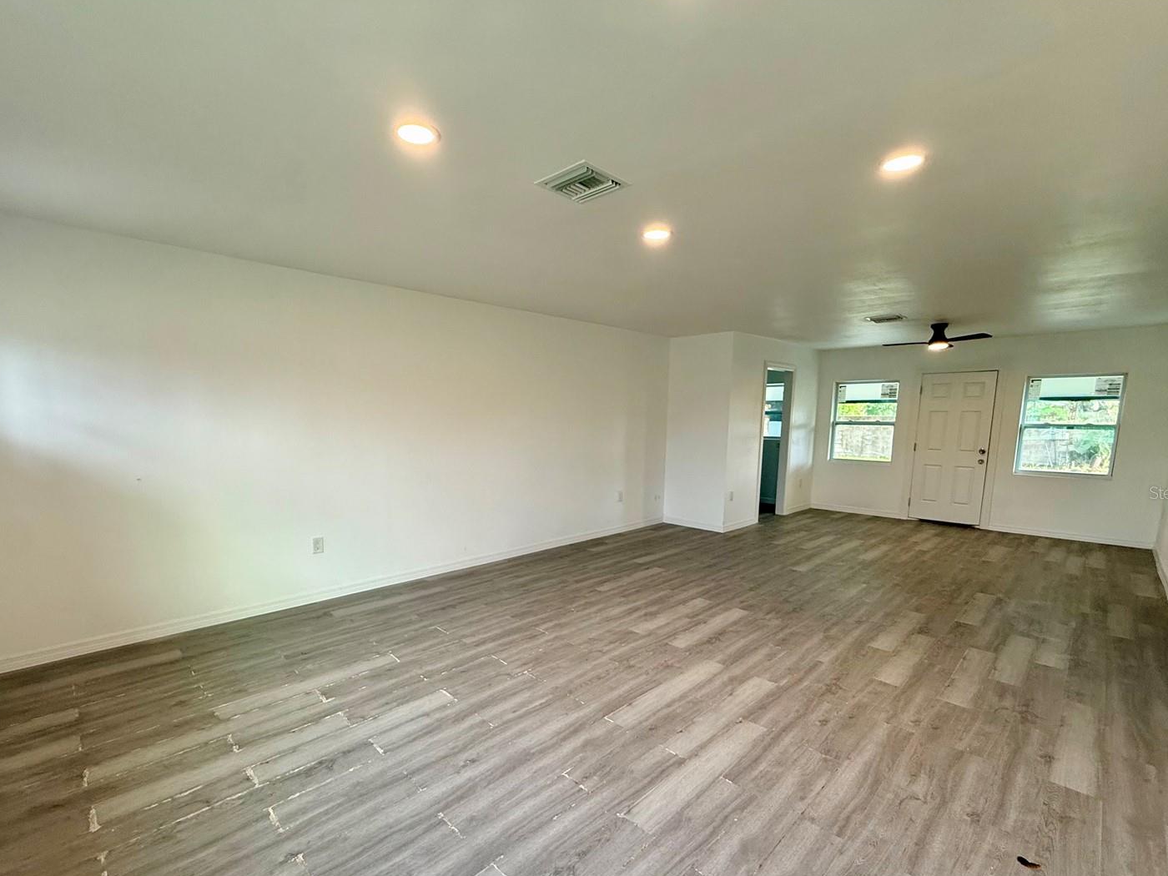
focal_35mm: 16
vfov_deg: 77.8
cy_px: 492
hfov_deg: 94.4
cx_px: 561
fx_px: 540
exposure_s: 1/120
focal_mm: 2.22
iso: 200
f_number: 2.2
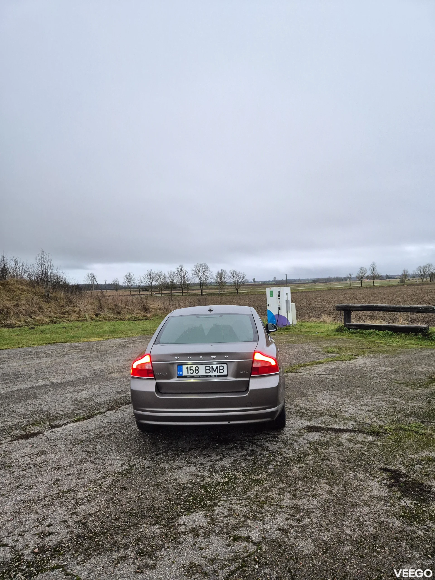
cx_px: 218
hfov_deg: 58.9
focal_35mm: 23
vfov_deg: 73.9
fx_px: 385
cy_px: 290
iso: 640
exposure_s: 1/100
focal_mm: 5.4
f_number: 1.8
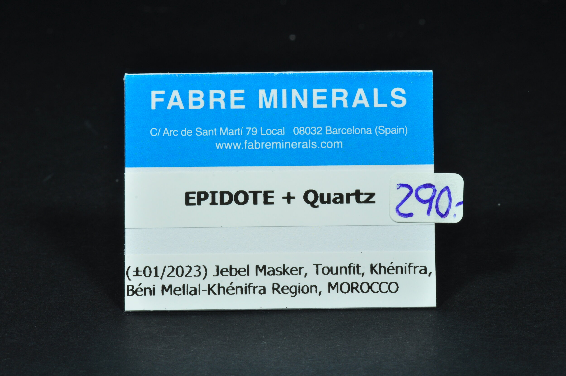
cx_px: 283
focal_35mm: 90
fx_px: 1413
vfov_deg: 15.1
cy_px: 188
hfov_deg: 22.6
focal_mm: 60
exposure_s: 1/2.5
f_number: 25
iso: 250
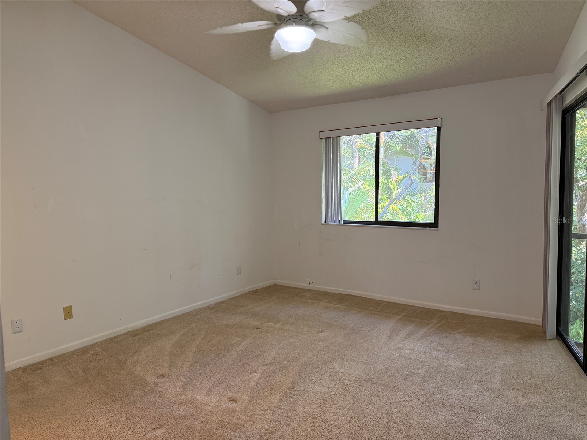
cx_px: 294
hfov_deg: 71.6
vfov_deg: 56.8
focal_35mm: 24
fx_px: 407
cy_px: 220
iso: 320
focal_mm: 6.76
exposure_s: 1/120
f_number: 1.78
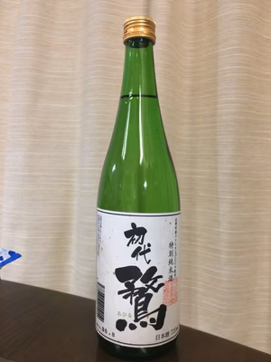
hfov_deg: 48.2
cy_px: 181
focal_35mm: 29
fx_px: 303
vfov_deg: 61.7
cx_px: 136
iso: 200
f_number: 2.2
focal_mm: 4.15
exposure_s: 1/20
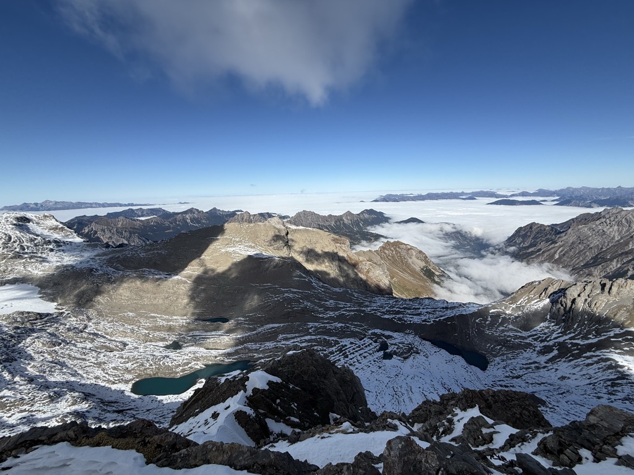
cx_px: 317
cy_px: 238
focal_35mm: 14
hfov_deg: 102.1
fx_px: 256
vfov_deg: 85.7
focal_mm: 2.22
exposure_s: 1/4762
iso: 50
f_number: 2.2
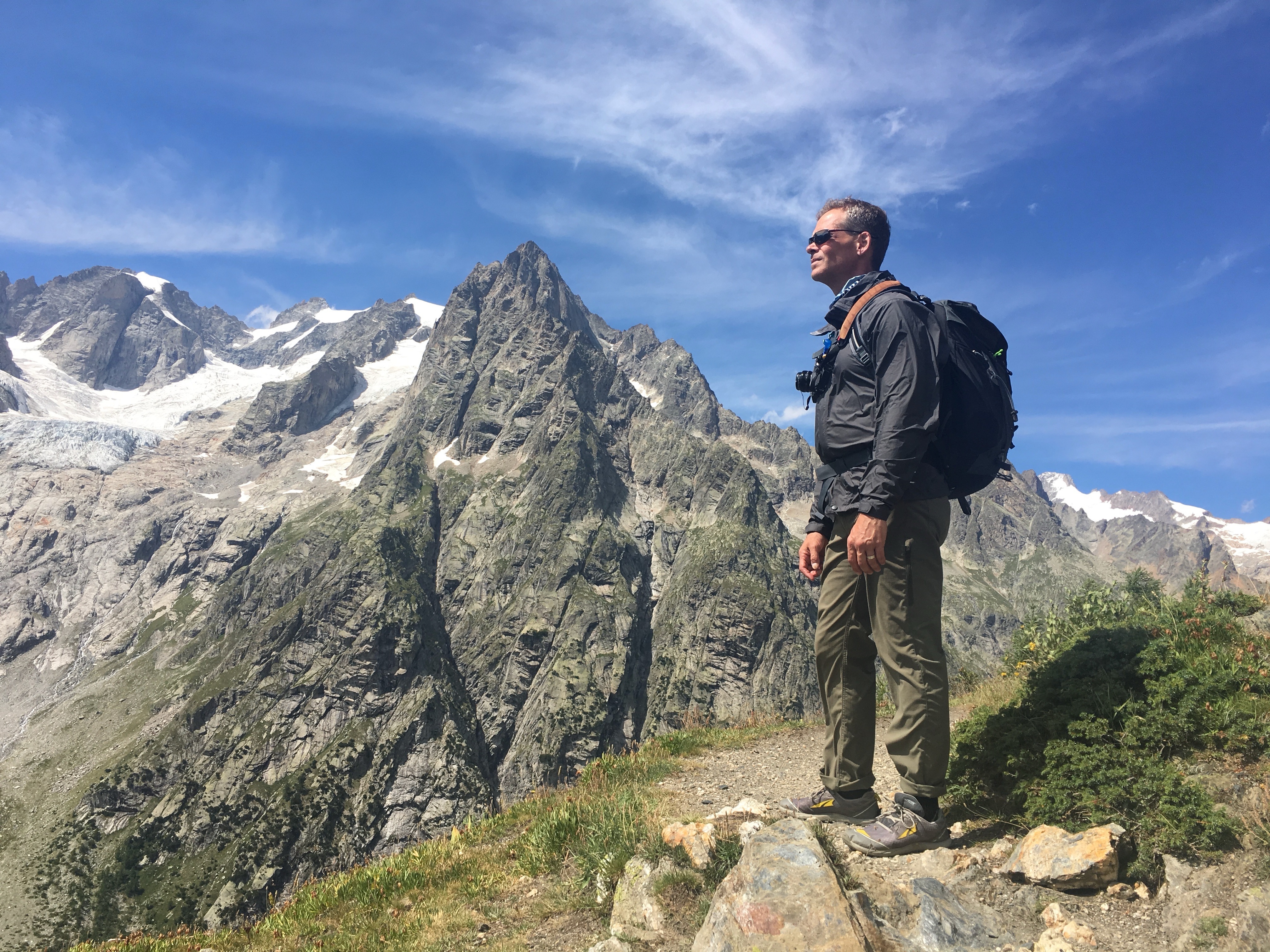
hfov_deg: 61.7
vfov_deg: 48.2
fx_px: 1064
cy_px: 476
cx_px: 635
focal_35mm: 29
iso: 25
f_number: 2.2
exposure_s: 1/1350
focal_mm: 4.15
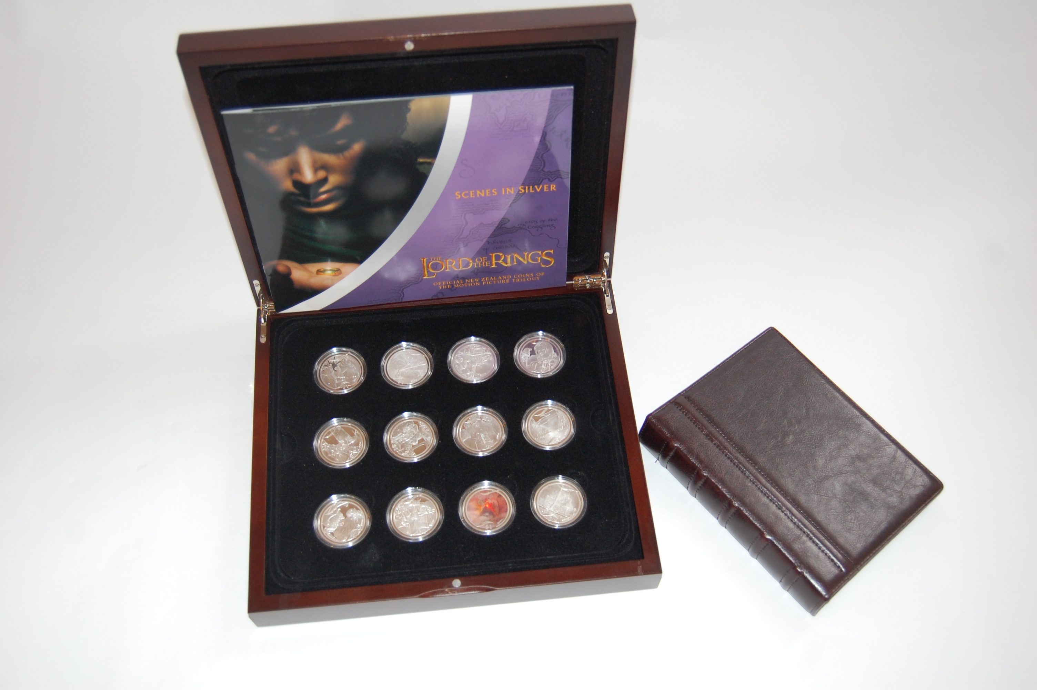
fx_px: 1036
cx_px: 518
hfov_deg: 53.2
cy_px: 345
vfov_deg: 36.8
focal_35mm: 36
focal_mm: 24
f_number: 4
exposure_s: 1/60
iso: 400
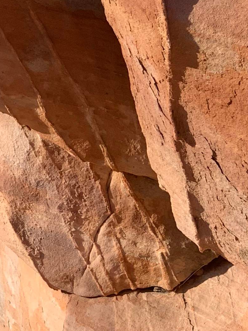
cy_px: 130
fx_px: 1910
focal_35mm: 200
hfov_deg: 7.3
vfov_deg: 9.9
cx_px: -90
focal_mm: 6
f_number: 2.4
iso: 16
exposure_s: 1/470
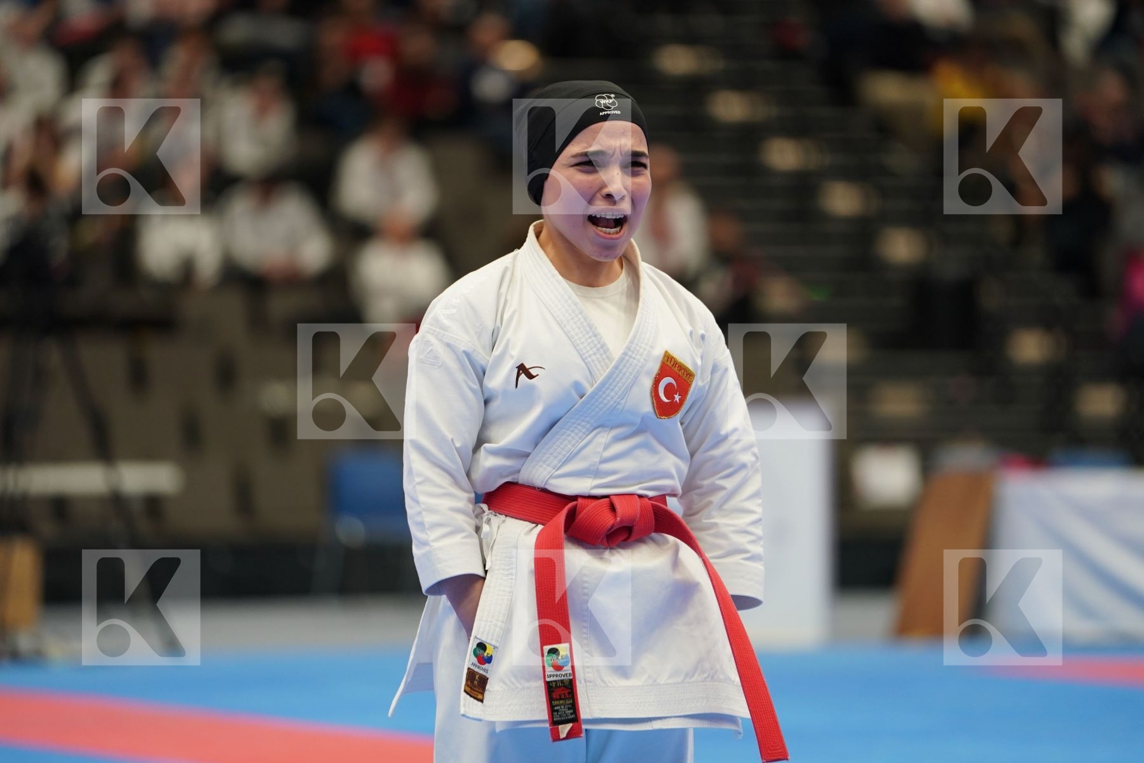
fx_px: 6355
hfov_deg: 10.3
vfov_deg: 6.9
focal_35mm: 200
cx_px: 572
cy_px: 382
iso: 1000
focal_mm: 200
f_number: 2.8
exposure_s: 1/320
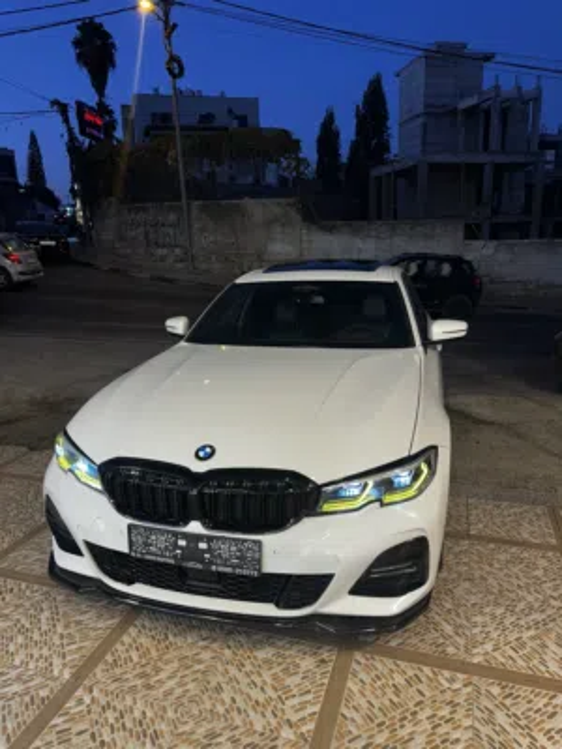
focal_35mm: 24
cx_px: 281
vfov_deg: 71.6
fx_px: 520
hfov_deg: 56.8
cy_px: 374
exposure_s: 1/100
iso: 100
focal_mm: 6.86
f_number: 1.78
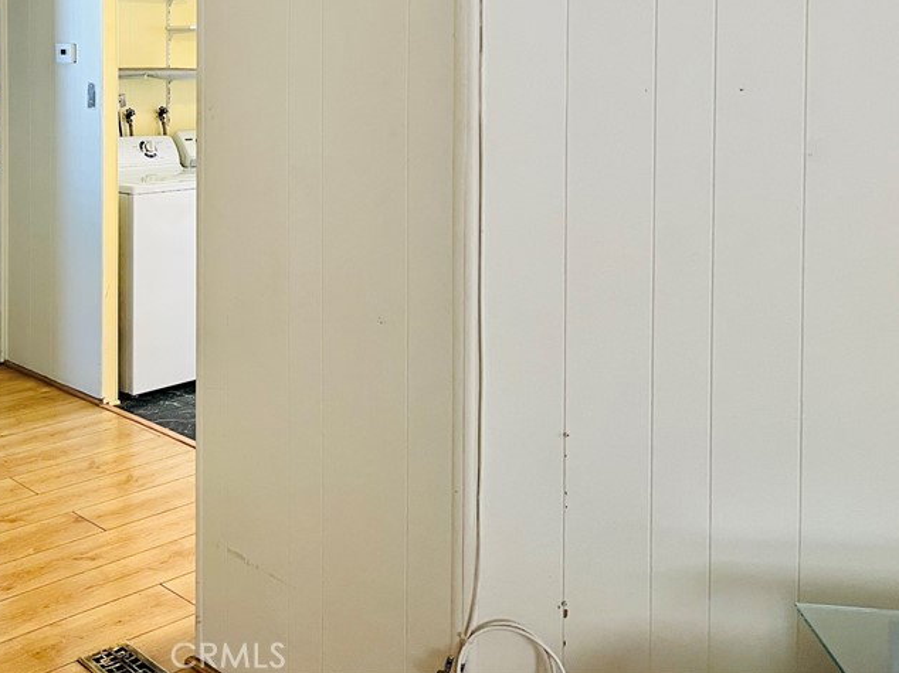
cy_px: 132
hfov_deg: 43.4
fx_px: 1090
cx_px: 230
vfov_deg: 33.3
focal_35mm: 42
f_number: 1.5
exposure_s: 1/60
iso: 320
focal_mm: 5.7
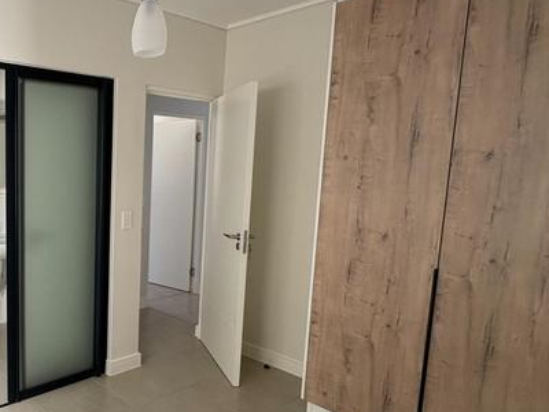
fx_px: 444
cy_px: 222
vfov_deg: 49.7
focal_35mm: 28
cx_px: 55
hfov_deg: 55.1
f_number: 2.2
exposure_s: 1/99
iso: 64
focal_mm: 2.22
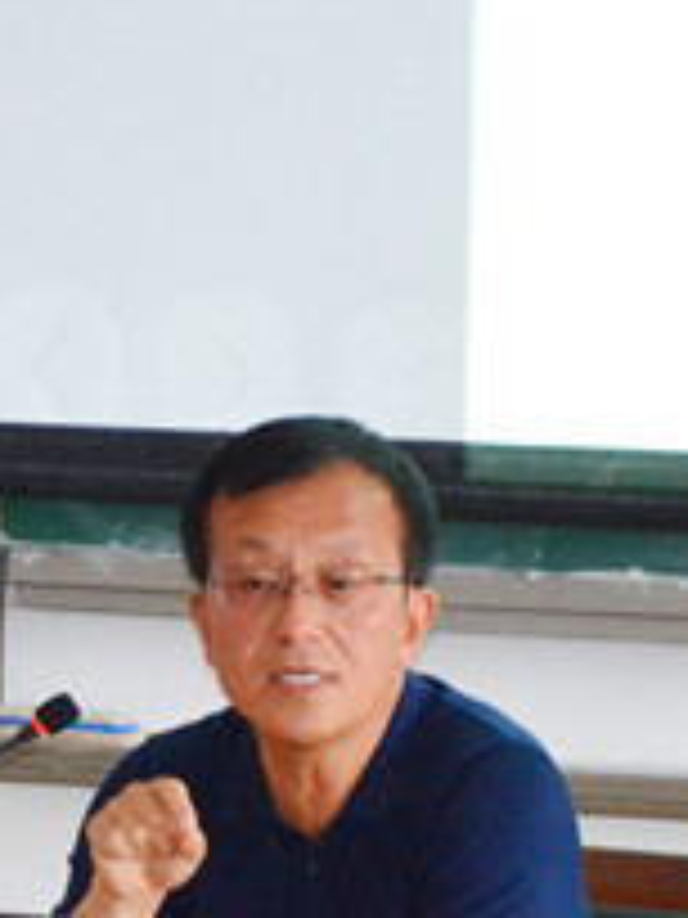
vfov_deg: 3.8
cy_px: 736
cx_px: 382
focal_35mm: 518
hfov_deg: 2.9
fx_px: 13718
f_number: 6.7
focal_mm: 105
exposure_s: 1/60
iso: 2200
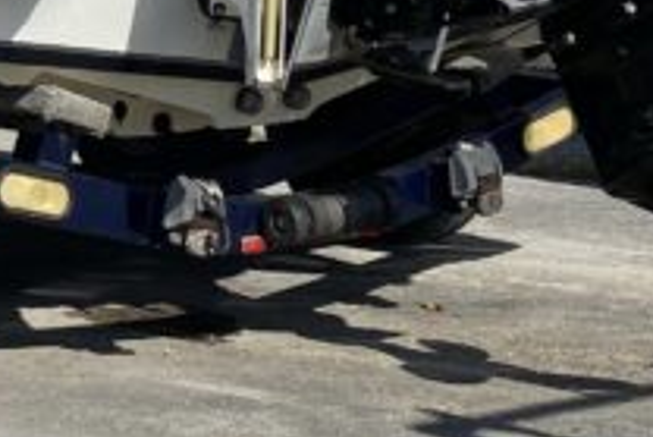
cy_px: -252
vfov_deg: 10.0
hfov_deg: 14.9
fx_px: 2414
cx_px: -141
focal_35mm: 133
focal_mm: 4.25
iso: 32
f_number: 1.8
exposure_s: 1/2890
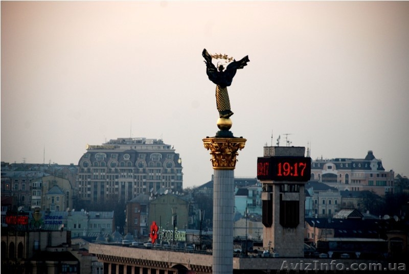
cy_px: 137
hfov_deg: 10.1
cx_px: 204
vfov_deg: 6.8
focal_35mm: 202
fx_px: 2304
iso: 200
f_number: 5.6
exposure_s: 1/50
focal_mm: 135
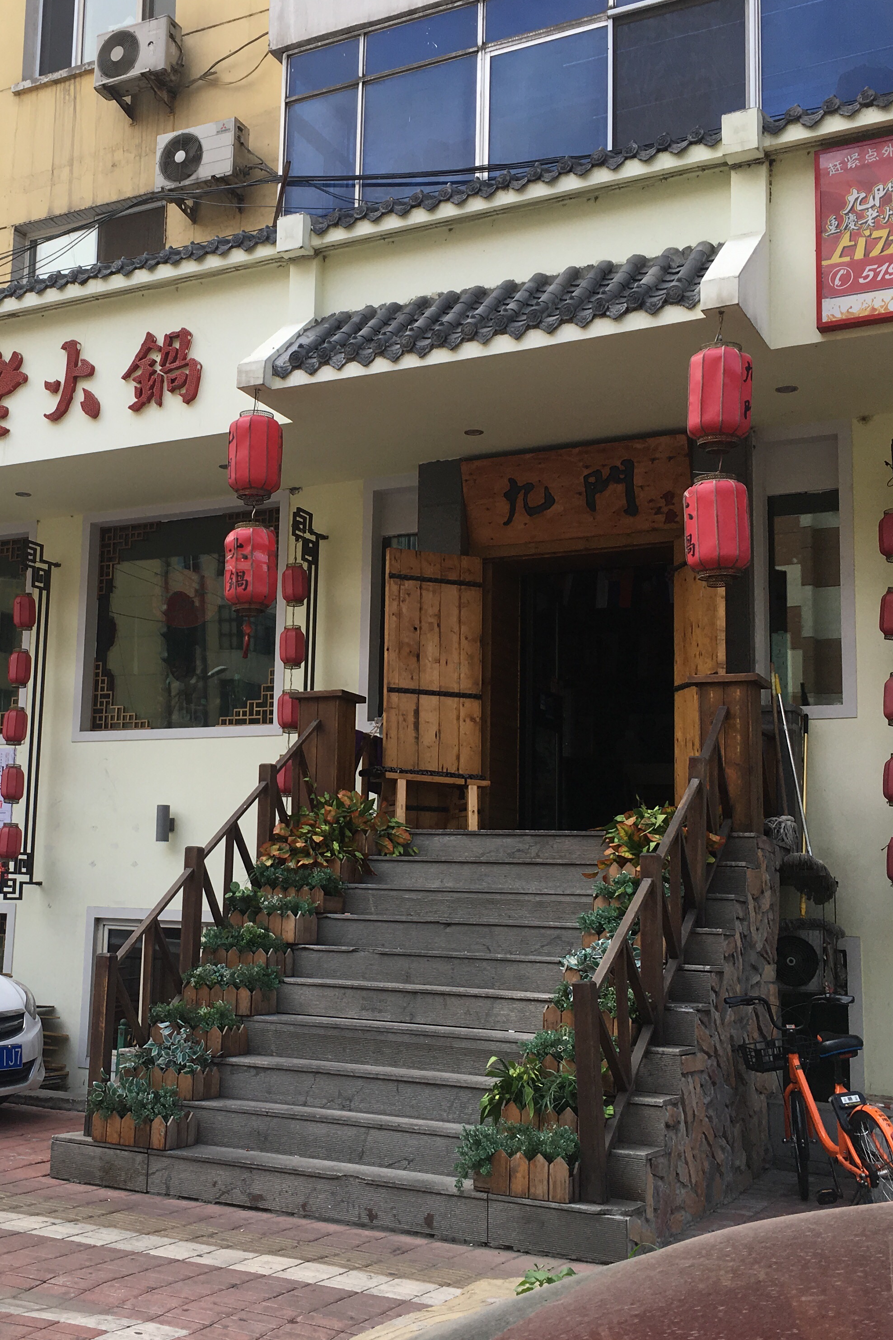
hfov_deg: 32.1
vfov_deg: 47.4
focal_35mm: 41
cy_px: 670
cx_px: 246
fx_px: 1526
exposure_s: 1/336
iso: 25
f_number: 2.2
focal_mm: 4.15
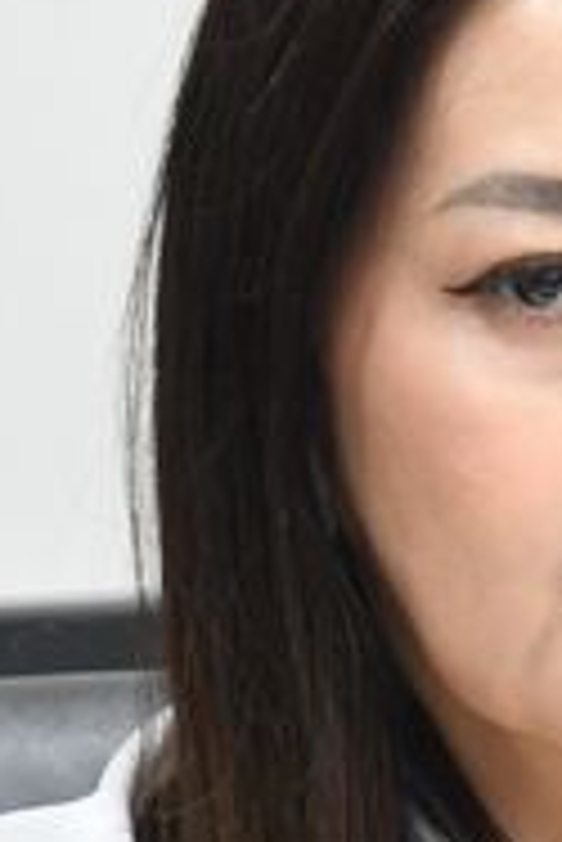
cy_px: 1110
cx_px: 809
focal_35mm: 614
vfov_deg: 3.3
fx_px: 14350
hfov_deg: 2.2
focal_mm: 75
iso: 1600
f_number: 6.3
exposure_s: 1/50
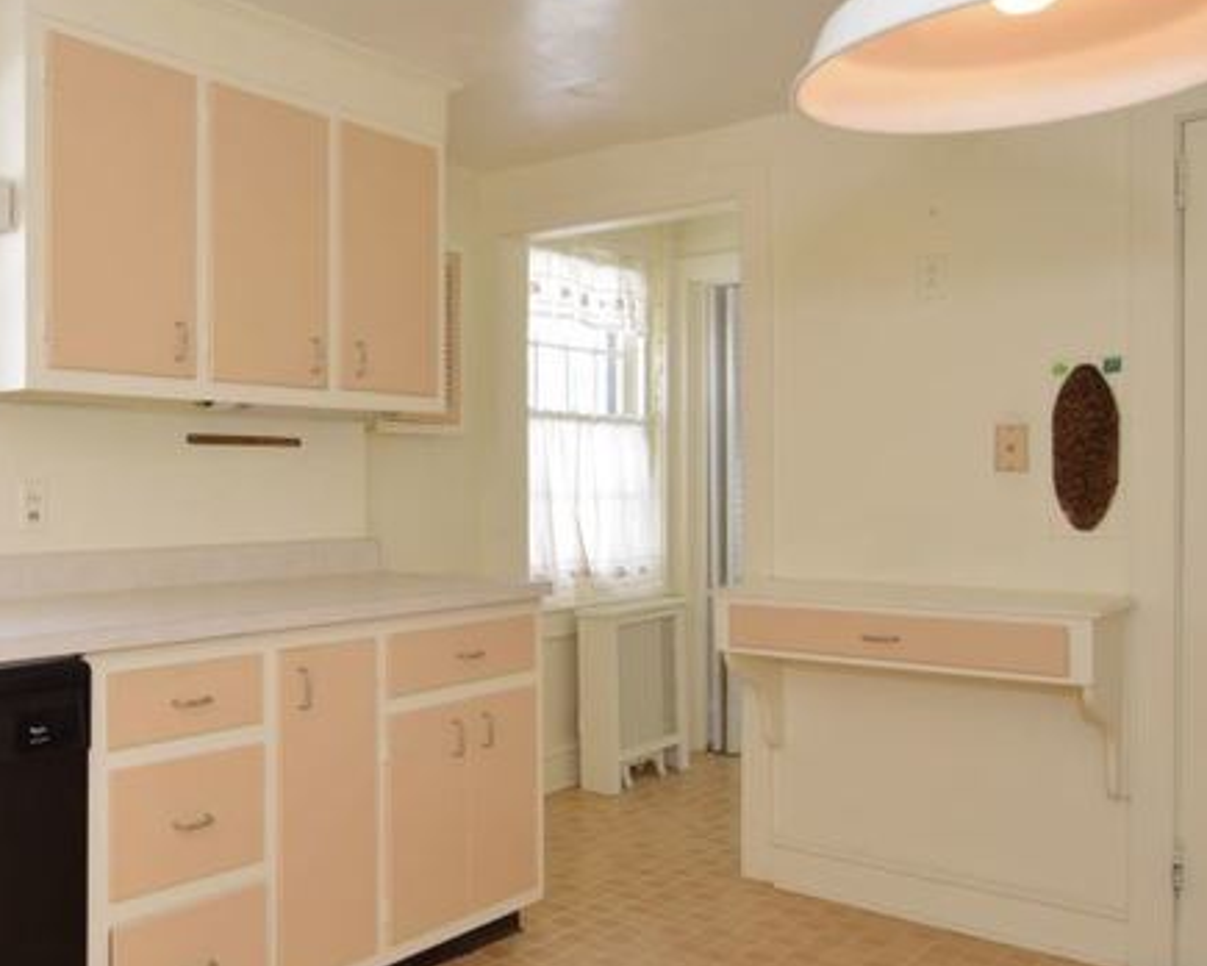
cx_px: 383
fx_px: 1105
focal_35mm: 31
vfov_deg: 47.2
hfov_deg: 55.8
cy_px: 461
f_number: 3.5
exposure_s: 1/100
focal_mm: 11
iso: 100
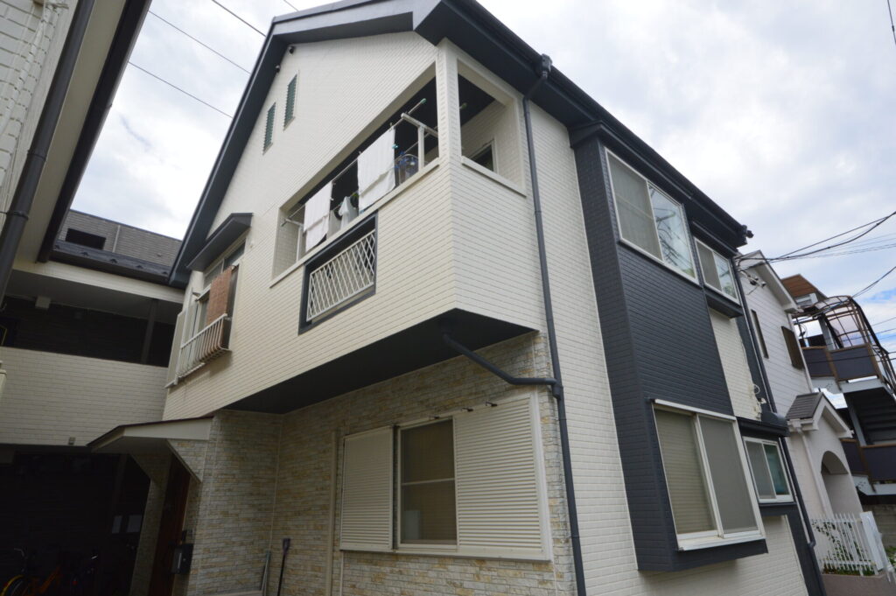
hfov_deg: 81.2
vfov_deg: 59.4
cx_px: 448
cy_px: 298
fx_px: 522
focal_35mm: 21
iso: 400
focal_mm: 14
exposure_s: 1/400
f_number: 11
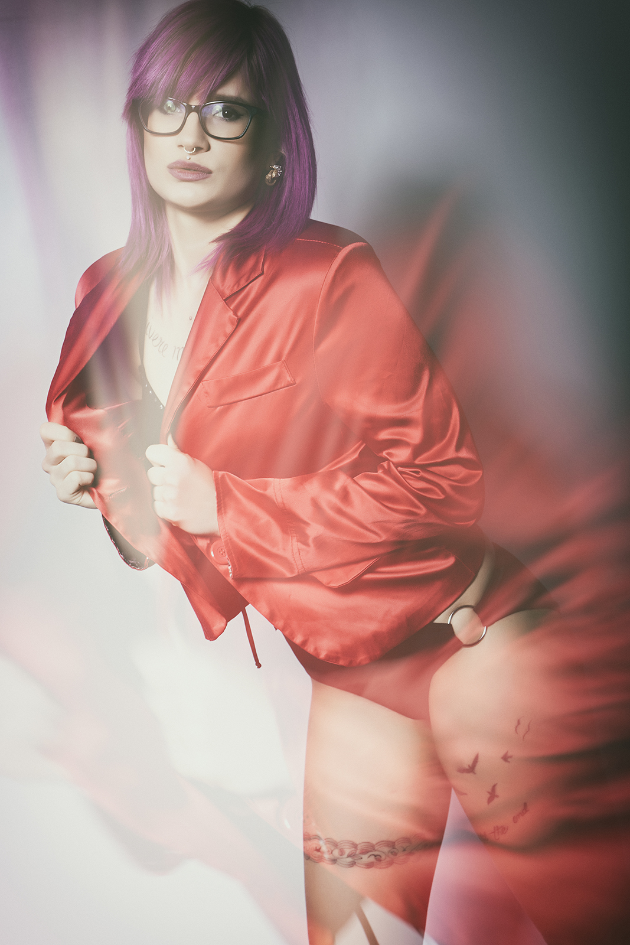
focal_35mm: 69
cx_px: 315
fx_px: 1811
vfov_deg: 29.2
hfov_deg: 19.7
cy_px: 472
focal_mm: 46
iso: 100
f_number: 7.1
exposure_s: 1/200
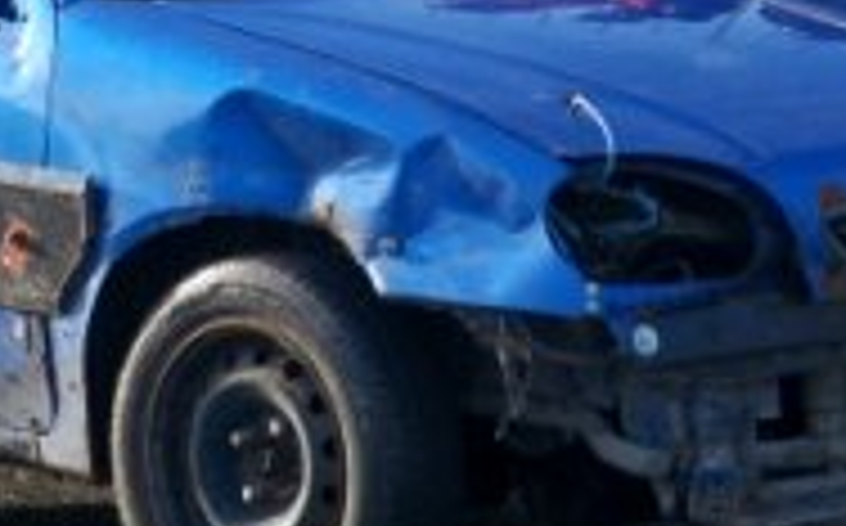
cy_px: -103
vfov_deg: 3.2
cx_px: 243
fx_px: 9350
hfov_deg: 5.2
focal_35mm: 406
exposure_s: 1/500
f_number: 5.6
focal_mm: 78
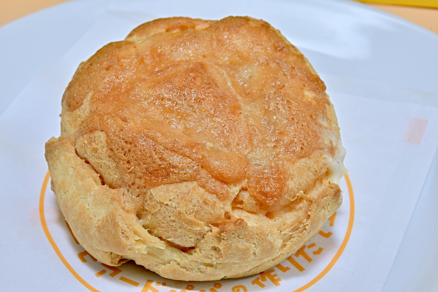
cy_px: 146
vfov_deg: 22.6
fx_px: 730
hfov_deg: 33.4
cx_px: 219
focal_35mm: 60
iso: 800
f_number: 22
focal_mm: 60
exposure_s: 1/250
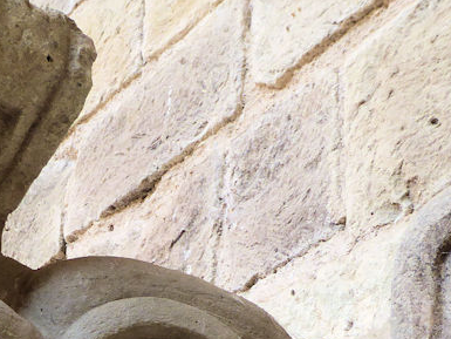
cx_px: 134
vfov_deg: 13.2
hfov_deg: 18.0
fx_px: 1421
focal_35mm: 109
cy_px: 432
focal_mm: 6.3
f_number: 3.7
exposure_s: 1/60
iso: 160
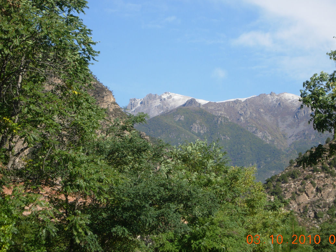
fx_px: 1417
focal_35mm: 146
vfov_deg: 10.2
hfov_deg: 13.5
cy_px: 124
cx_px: 187
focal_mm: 26.3
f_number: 5.3
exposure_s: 1/342
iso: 50
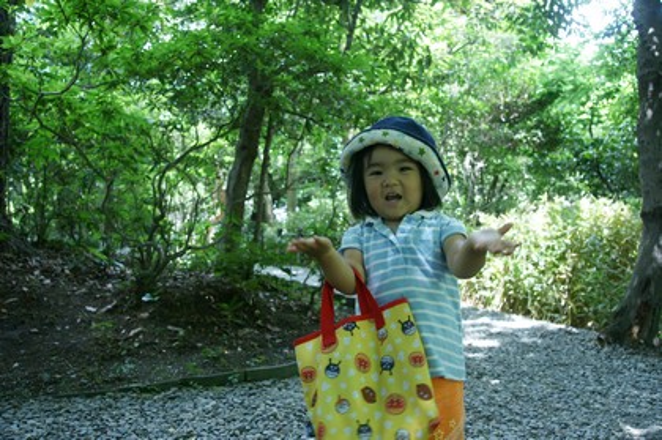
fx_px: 551
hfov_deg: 62.0
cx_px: 331
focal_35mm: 30
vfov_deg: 43.5
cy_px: 220
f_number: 4
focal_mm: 20
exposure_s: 1/125
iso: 800
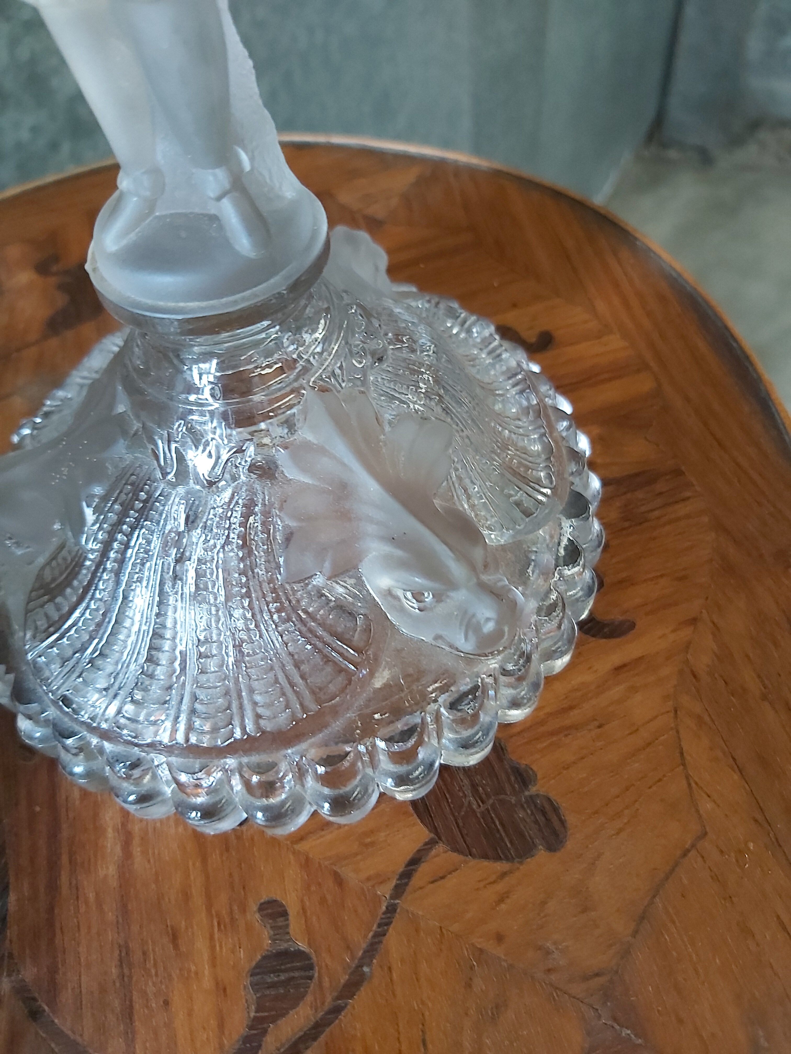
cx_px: 396
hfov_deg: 53.1
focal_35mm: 26
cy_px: 527
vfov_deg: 67.3
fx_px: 792
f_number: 1.7
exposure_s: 1/25
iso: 320
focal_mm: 3.92
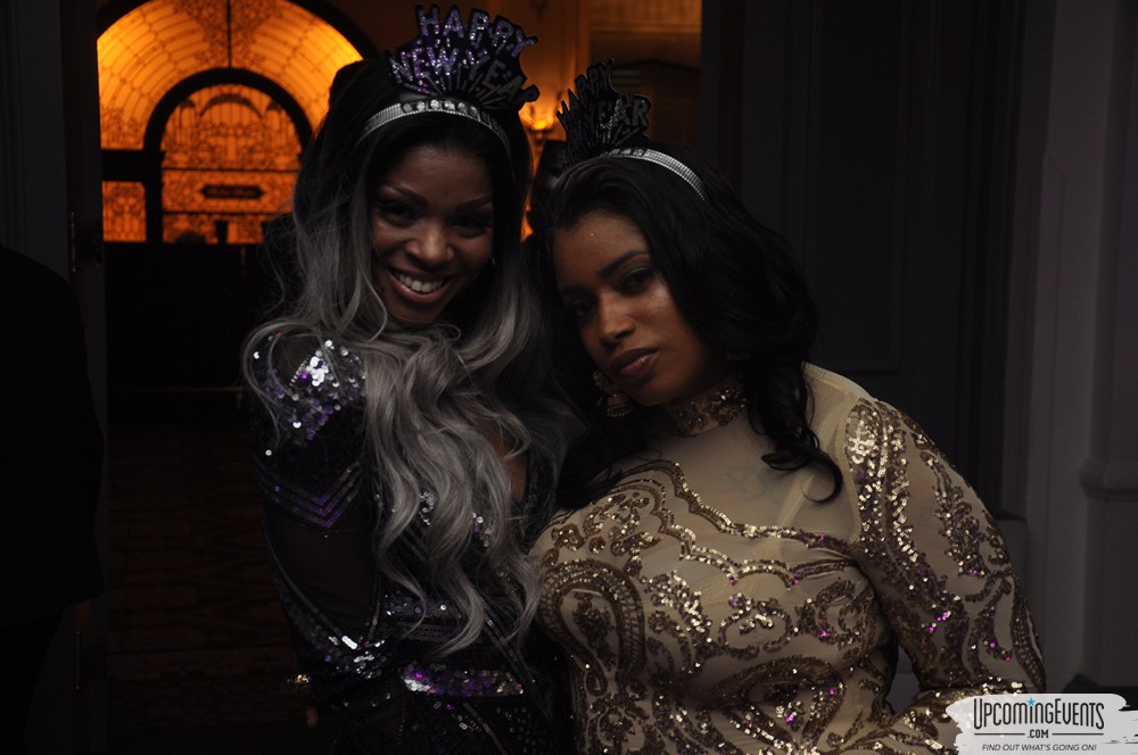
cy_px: 378
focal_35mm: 60
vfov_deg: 22.6
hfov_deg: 33.4
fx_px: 1894
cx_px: 569
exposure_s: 1/60
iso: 400
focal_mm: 40
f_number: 4.8
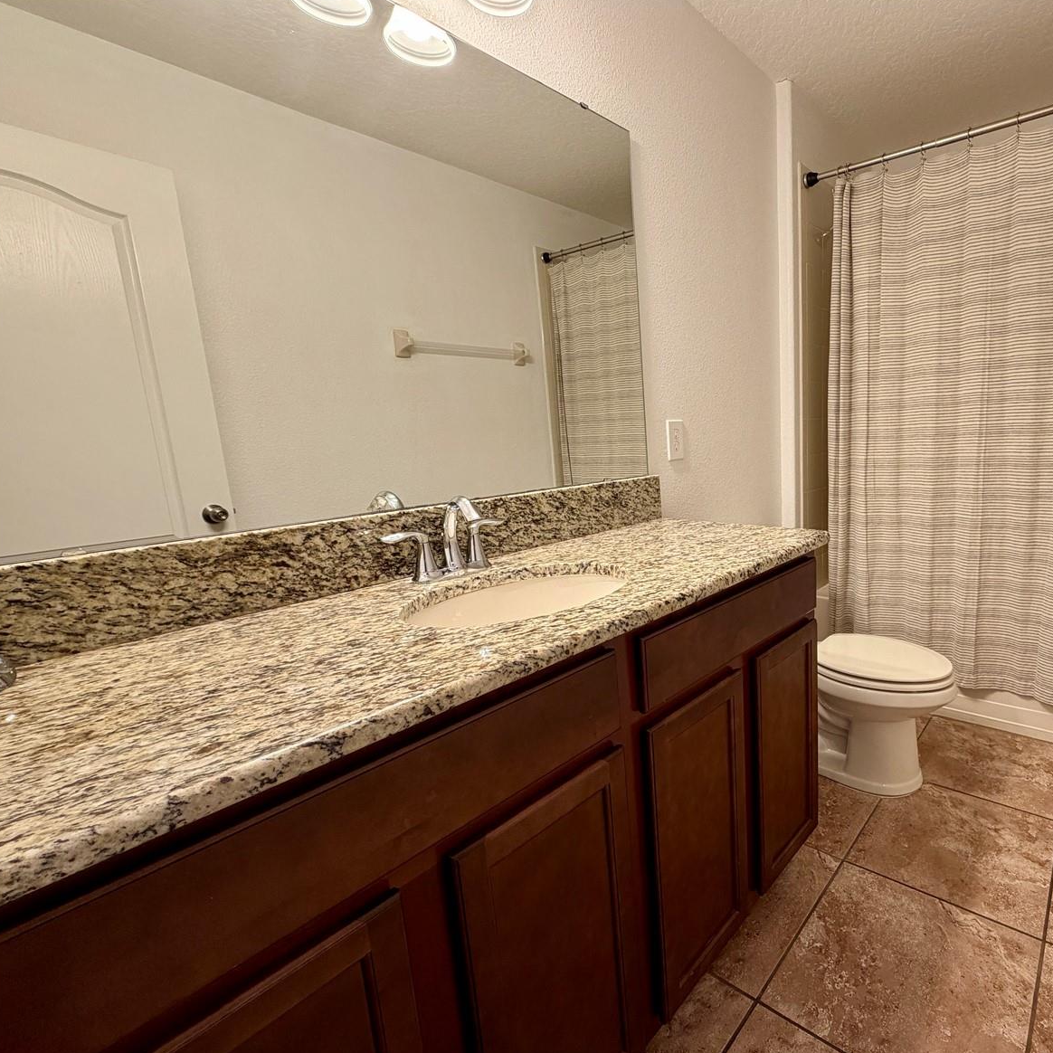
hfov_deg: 80.8
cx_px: 711
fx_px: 585
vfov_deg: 84.0
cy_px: 536
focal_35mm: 17
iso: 160
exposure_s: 1/120
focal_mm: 2.22
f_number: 2.2
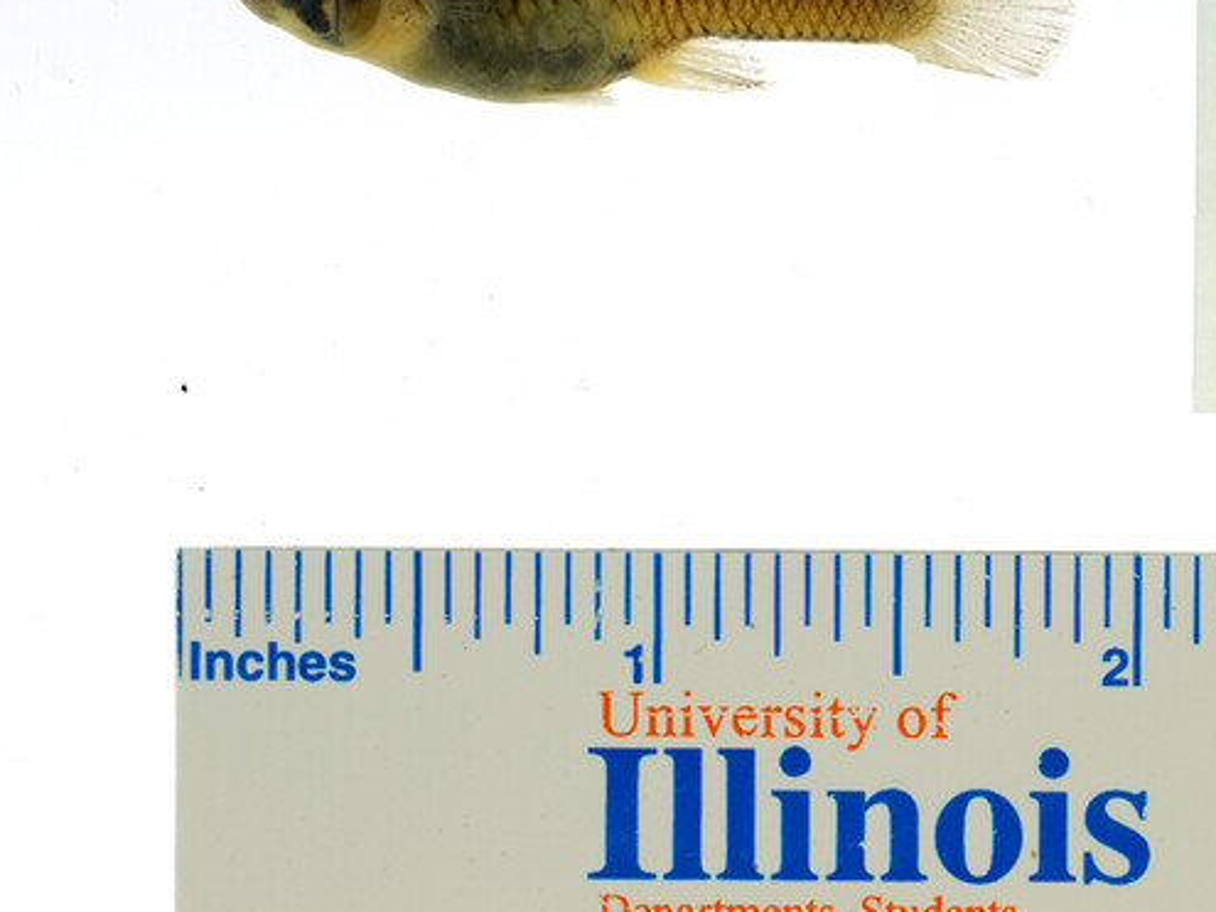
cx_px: 1091
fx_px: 4917
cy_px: 259
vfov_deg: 10.6
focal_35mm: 140
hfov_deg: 14.0
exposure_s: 1/200
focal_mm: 60
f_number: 10
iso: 100
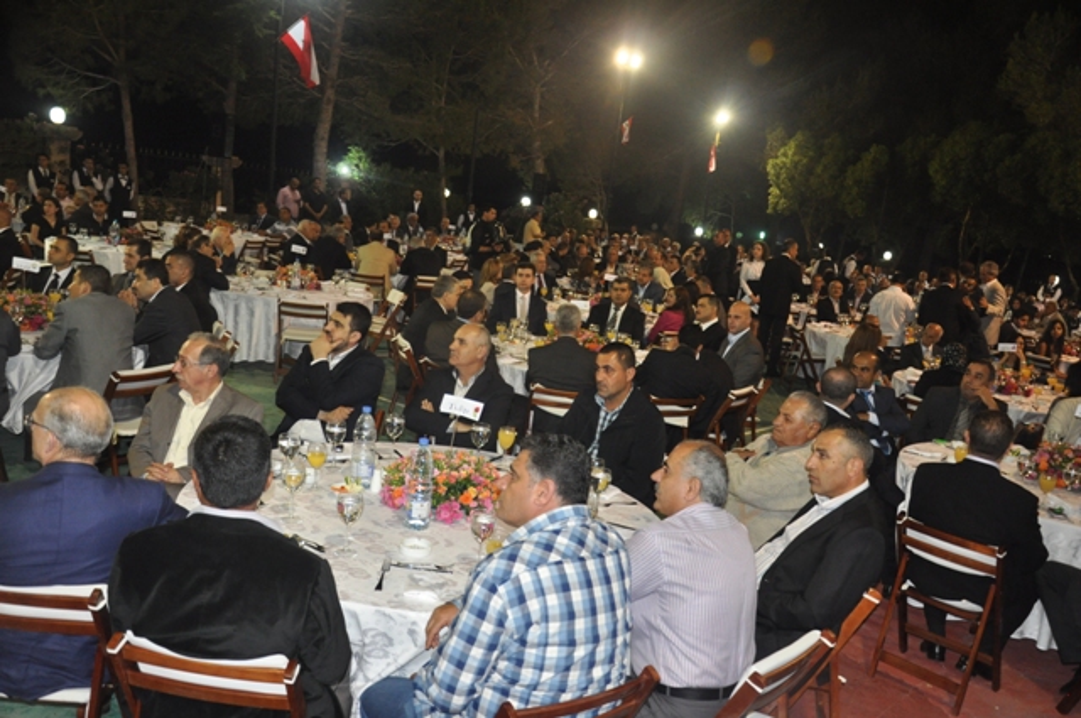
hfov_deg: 59.6
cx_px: 540
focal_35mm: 32
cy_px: 359
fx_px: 945
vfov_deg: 41.6
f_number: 4.5
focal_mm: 21
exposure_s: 1/60
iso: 1000
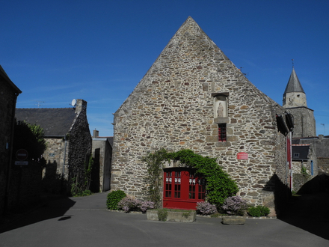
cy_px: 124
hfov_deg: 56.8
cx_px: 164
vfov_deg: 44.2
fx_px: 304
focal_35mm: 32
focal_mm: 6.8
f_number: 6.3
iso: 100
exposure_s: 1/922
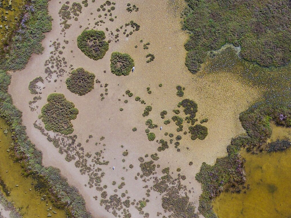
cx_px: 199
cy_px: 174
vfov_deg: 30.2
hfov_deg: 39.8
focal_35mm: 47
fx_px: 395
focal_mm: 3.61
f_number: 2.8
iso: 100
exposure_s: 1/1287
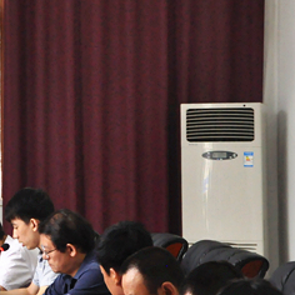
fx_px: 2083
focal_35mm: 216
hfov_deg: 7.9
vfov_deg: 8.1
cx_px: -189
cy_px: 126
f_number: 9
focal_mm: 50
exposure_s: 1/80
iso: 2000
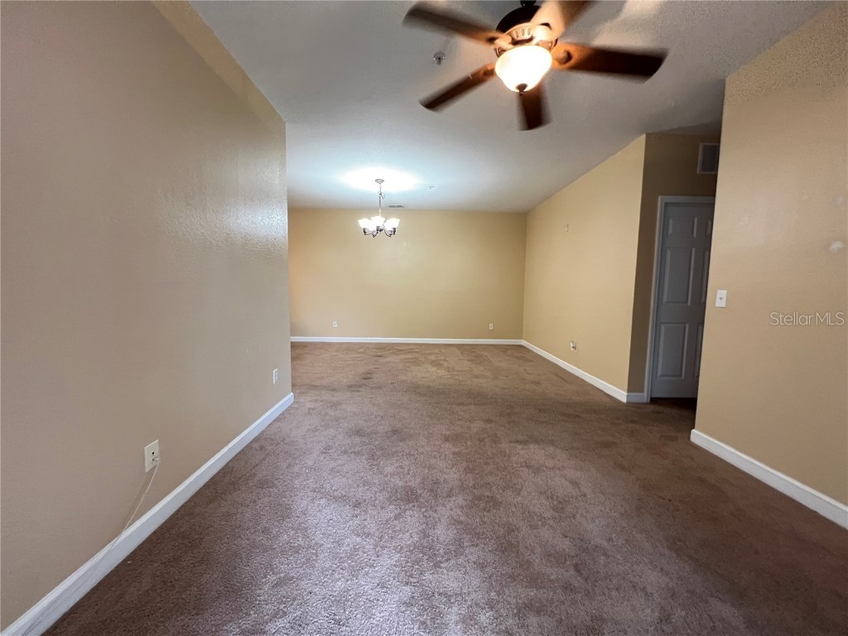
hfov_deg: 106.2
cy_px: 318
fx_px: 318
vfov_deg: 89.9
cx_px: 424
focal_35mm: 13
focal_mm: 1.57
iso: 500
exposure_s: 1/60
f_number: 1.8
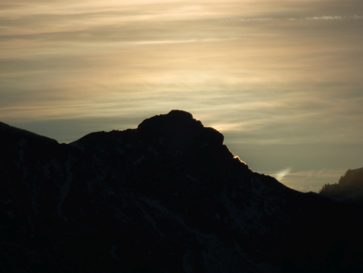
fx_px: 6294
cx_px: 182
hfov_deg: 3.3
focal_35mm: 600
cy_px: 136
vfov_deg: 2.5
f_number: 6.9
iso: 80
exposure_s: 1/1000
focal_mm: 108
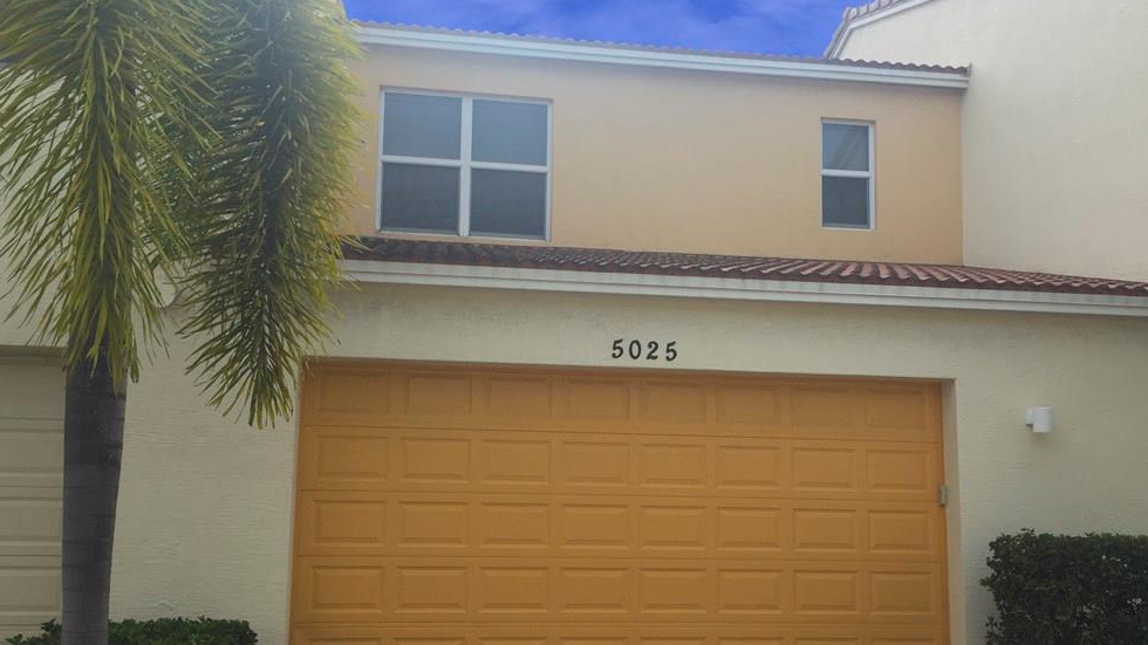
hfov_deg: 59.5
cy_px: 405
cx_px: 575
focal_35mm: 33
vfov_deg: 35.4
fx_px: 1004
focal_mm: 4.15
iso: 32
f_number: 2.2
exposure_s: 1/1200
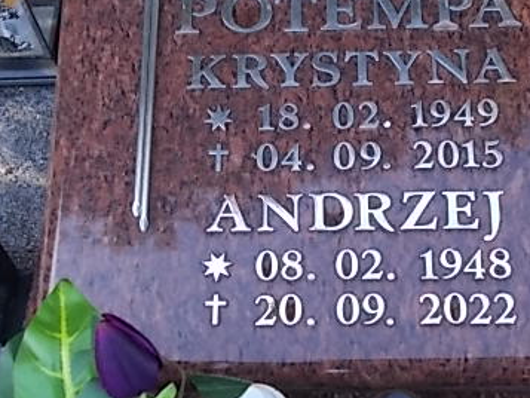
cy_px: 175
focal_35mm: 61
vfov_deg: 24.0
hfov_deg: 31.6
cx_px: 297
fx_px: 934
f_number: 3.6
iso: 80
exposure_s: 1/40
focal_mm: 6
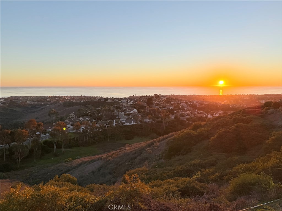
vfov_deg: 56.8
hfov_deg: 71.6
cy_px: 106
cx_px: 141
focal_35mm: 24
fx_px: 196
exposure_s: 1/1493
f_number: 1.78
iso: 80
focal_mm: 6.76
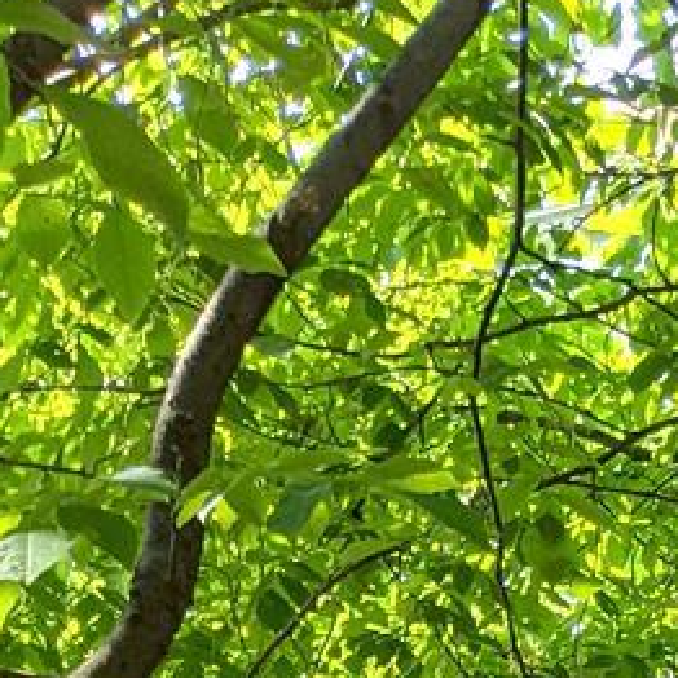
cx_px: 1302
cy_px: 1907
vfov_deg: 10.0
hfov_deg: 11.4
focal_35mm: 140
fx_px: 3102
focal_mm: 4.44
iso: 49
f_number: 1.8
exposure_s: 1/412
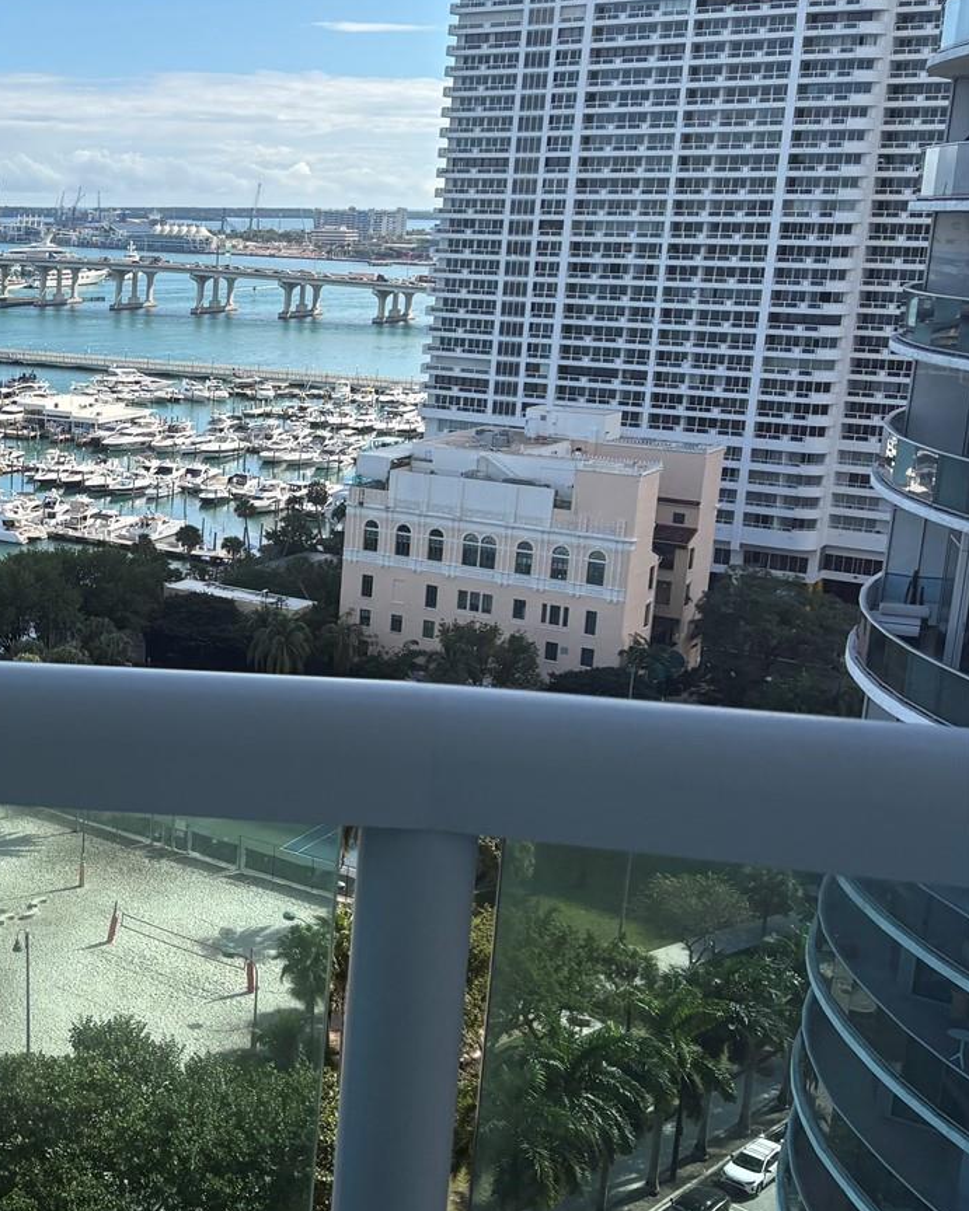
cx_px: -149
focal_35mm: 47
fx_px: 1685
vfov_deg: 39.5
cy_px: 555
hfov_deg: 28.5
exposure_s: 1/2985
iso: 50
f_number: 1.6
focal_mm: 5.96
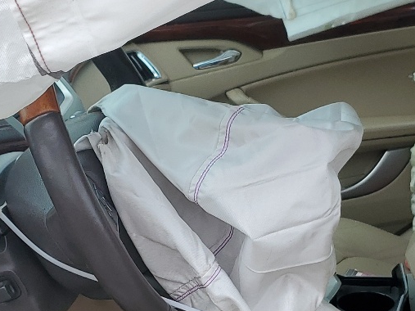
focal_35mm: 82
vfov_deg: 17.6
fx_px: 983
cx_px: 237
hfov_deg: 23.8
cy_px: 307
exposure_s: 1/625
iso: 50
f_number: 1.5
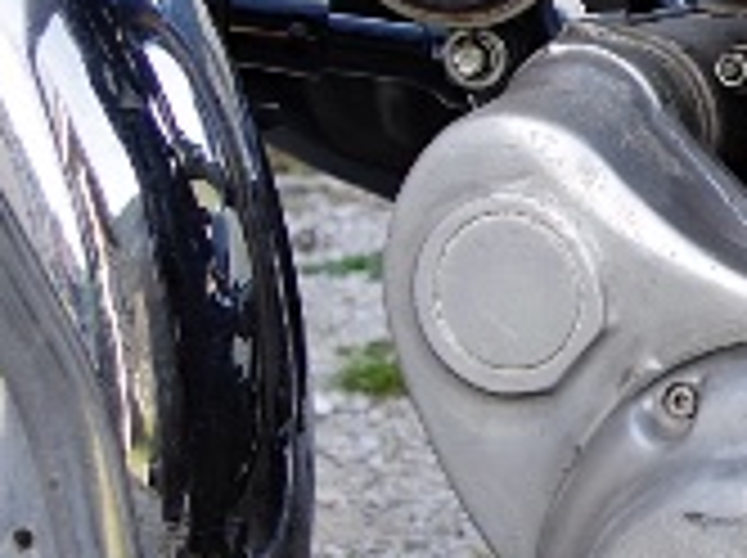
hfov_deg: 10.3
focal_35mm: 181
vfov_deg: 8.2
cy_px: 194
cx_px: 1350
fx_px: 3900
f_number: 4
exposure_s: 1/500
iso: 400
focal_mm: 26
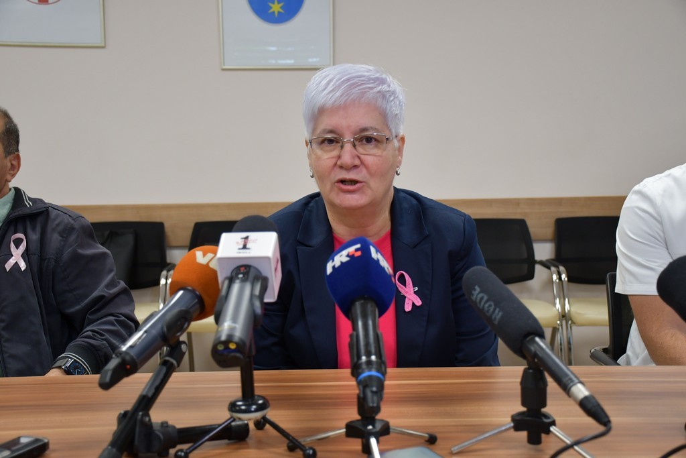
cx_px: 343
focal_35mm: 48
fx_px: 915
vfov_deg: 28.1
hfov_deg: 41.1
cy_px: 229
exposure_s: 1/125
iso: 1250
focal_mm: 32
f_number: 4
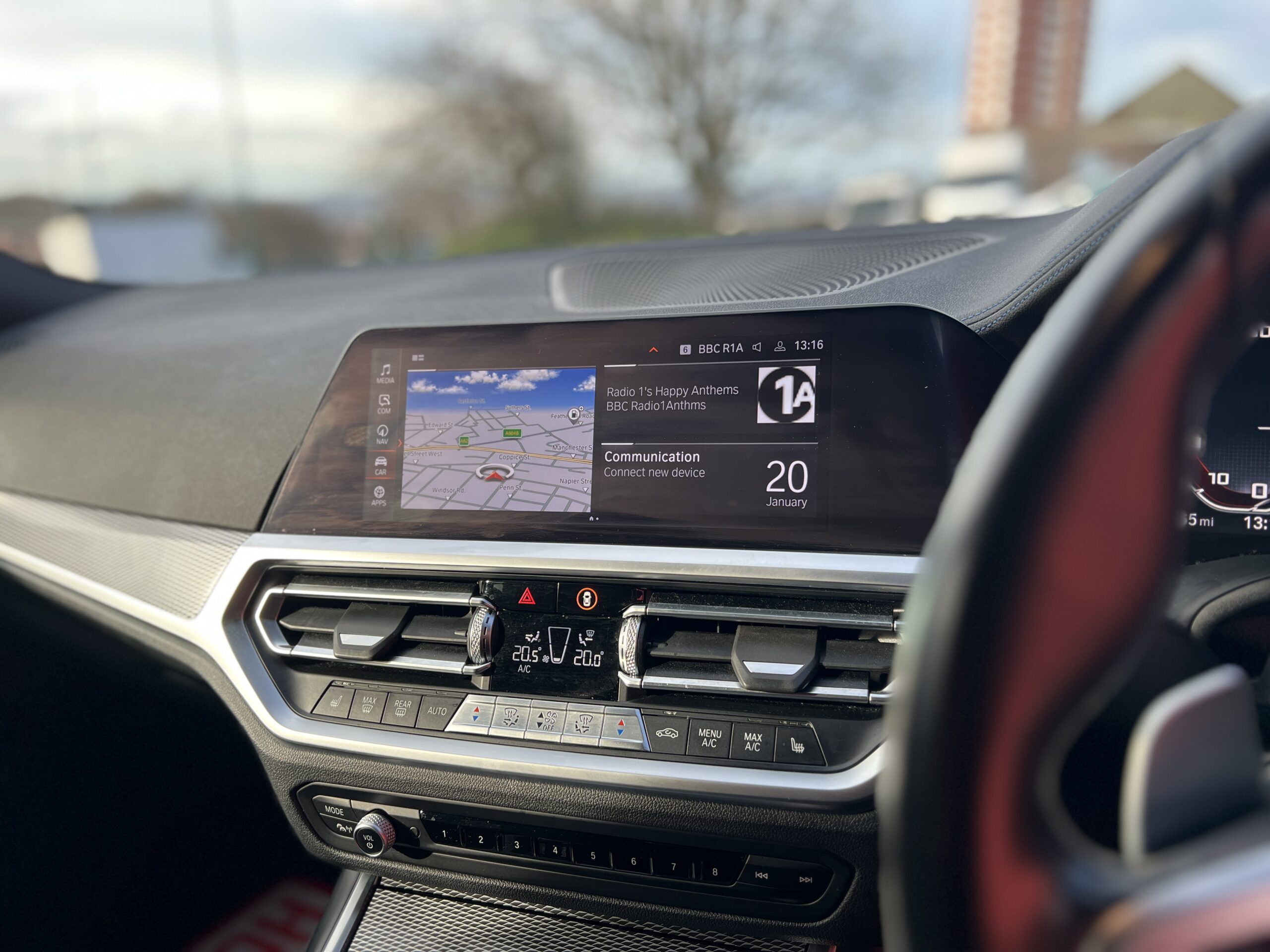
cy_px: 476
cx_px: 635
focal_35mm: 26
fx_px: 954
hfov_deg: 67.3
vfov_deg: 53.1
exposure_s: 1/305
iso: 64
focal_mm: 5.7
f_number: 1.5
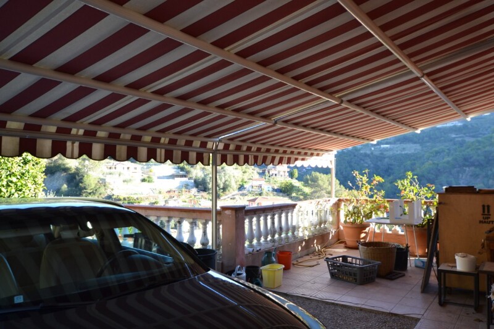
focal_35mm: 30
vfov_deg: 43.6
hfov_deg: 61.9
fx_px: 412
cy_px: 164
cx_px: 247
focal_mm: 20
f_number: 5.6
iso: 220
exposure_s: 1/60
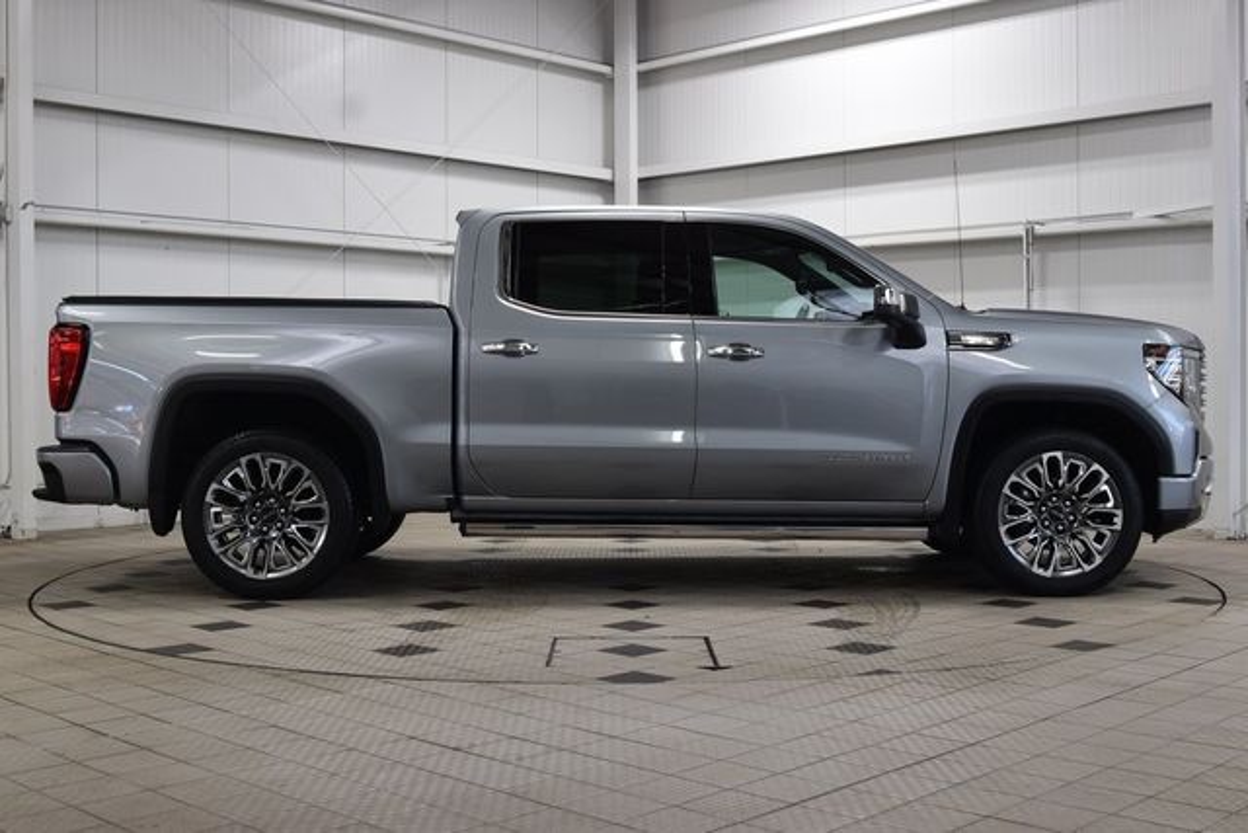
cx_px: 624
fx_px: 1508
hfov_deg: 45.0
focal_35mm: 44
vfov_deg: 30.9
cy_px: 416
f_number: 7.1
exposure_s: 1/25
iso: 400
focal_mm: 29
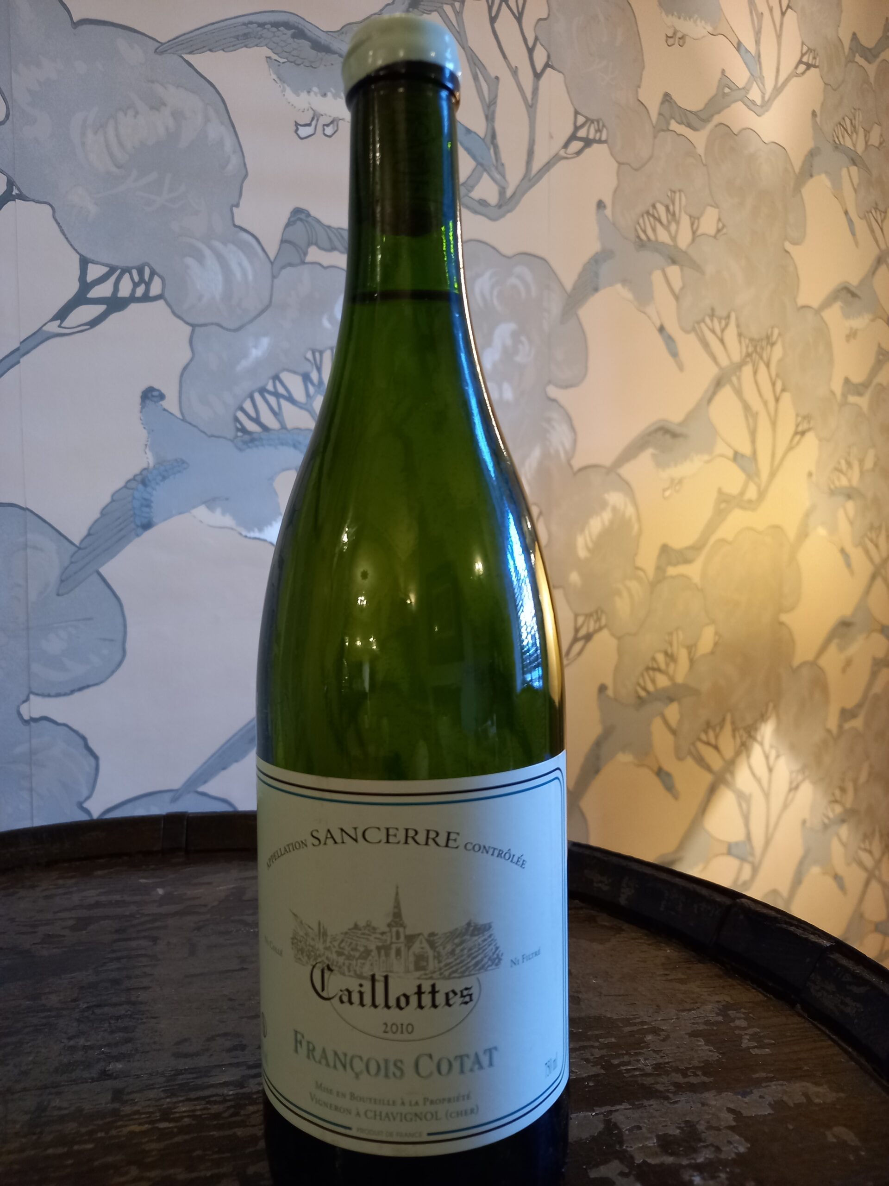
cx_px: 444
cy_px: 593
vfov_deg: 69.4
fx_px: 856
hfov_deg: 54.9
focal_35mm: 25
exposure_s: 1/25
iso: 250
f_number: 2
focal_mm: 4.6
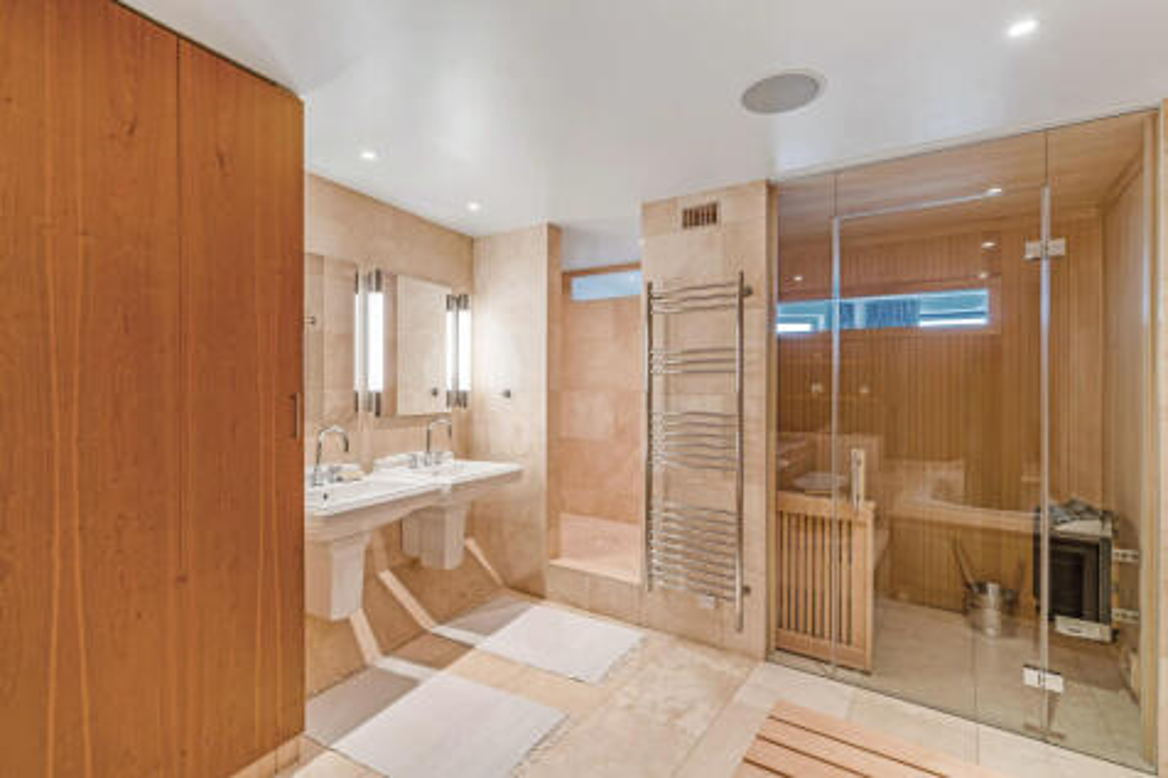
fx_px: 519
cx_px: 584
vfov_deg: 73.7
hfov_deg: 96.8
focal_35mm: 16
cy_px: 389
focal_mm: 16
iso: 100
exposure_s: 1/1.67
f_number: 10
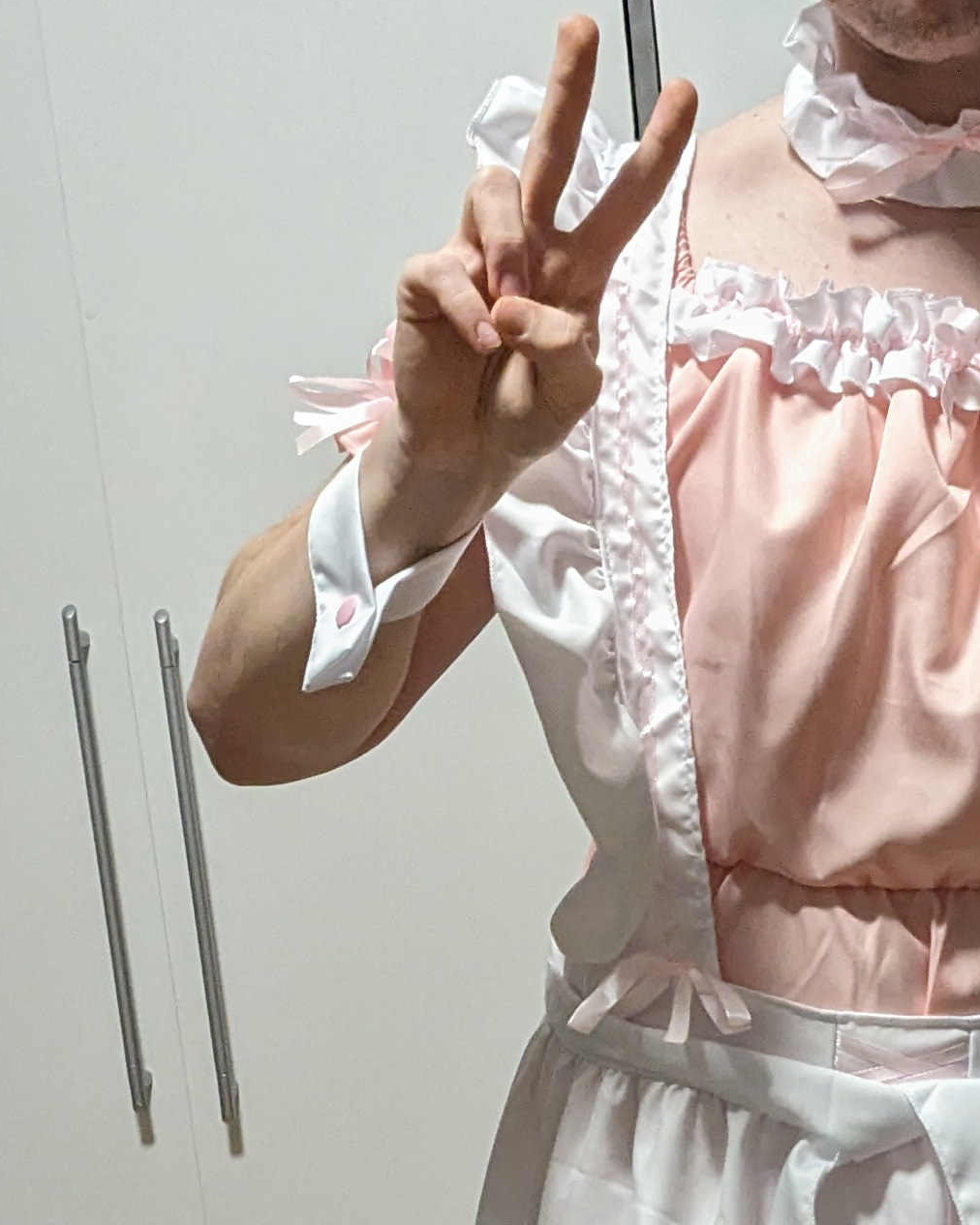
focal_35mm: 84
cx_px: 721
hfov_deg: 18.2
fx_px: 3045
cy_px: 1202
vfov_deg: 22.0
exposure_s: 1/99.9
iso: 964
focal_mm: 4.38
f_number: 1.73
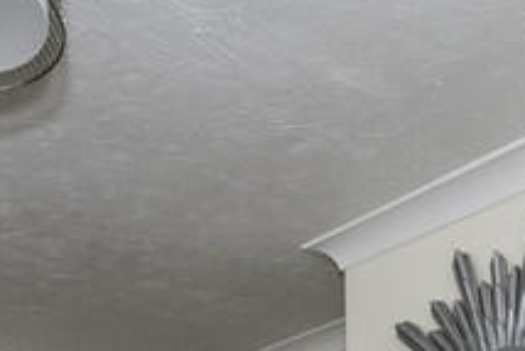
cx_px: 287
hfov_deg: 30.0
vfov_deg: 14.6
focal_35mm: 67
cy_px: 801
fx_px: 978
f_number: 7.1
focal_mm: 14
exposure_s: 1/125
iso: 320
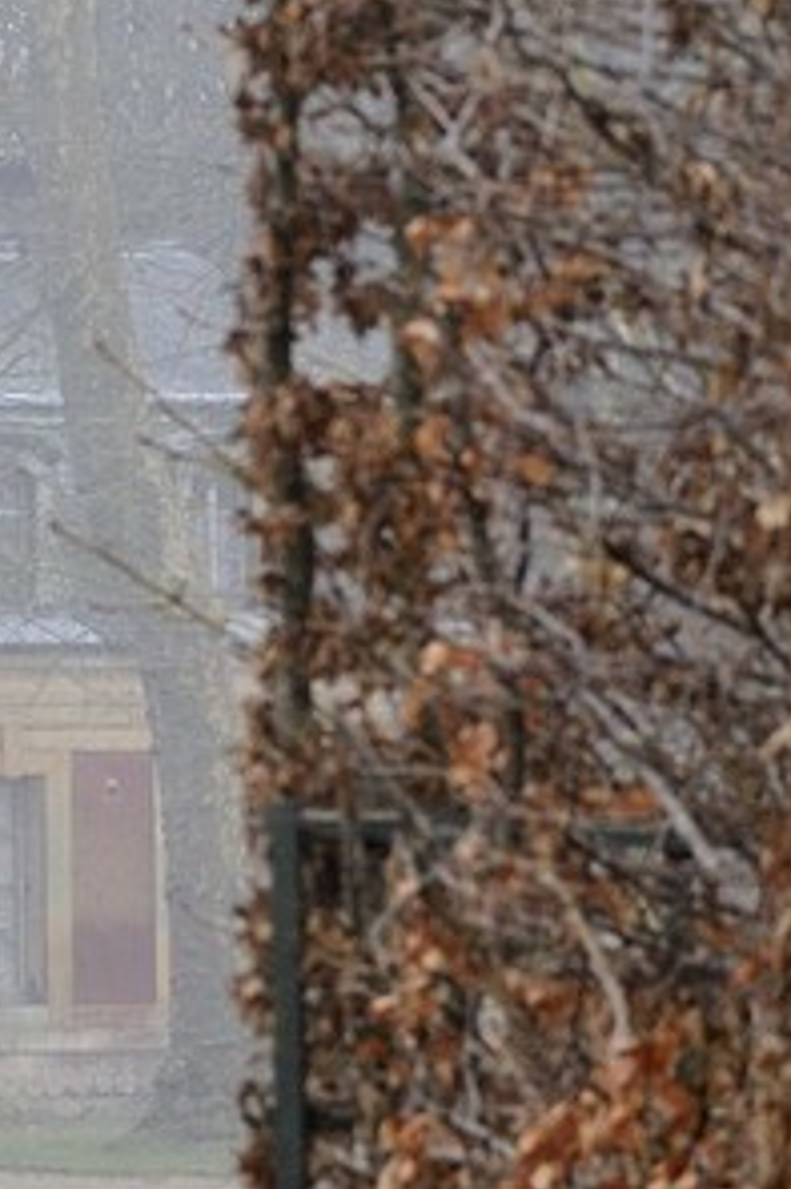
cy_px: 181
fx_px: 35700
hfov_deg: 1.3
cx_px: -2184
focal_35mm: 1082
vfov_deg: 1.9
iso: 800
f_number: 8
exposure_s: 1/160
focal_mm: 200
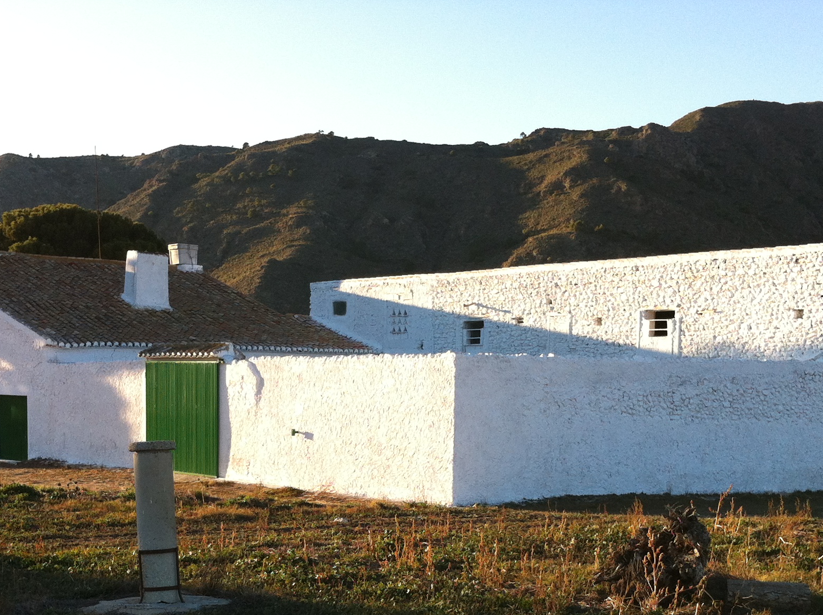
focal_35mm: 58
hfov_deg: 33.2
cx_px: 355
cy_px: 508
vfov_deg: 24.7
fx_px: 1377
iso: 80
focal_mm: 3.85
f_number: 2.8
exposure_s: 1/431
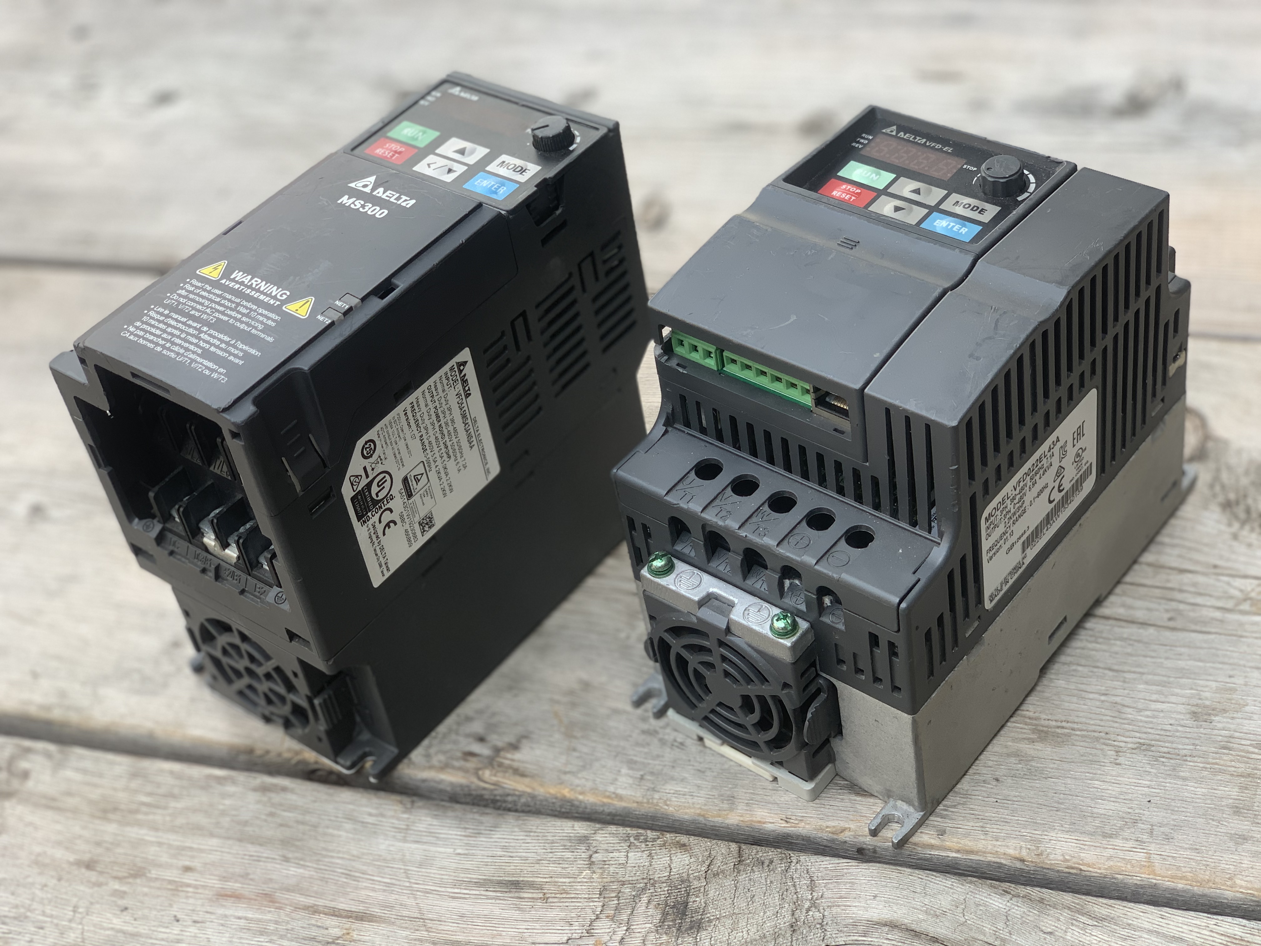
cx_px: 630
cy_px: 473
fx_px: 1894
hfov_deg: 36.8
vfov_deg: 28.0
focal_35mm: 52
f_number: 2.4
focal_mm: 6
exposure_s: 1/122
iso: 25
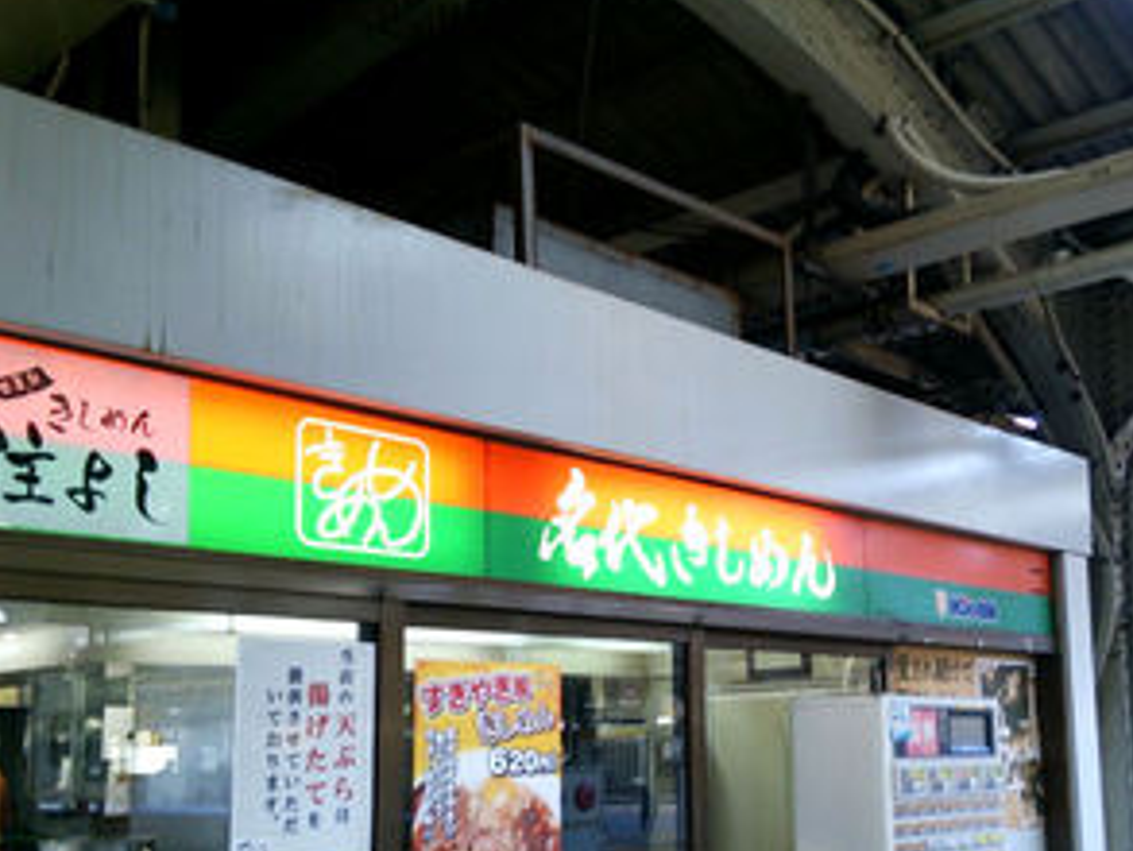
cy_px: 553
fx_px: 1343
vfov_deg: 34.9
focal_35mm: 41
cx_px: 708
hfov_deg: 45.4
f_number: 1.94
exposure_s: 1/59
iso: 40
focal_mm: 4.06
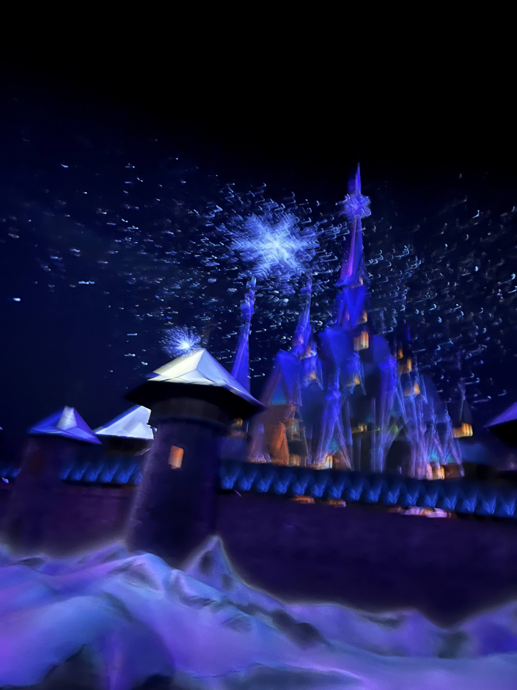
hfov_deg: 53.1
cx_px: 258
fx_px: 518
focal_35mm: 26
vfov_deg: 67.3
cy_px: 345
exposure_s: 1/5
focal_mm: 5.1
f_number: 1.6
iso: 3200
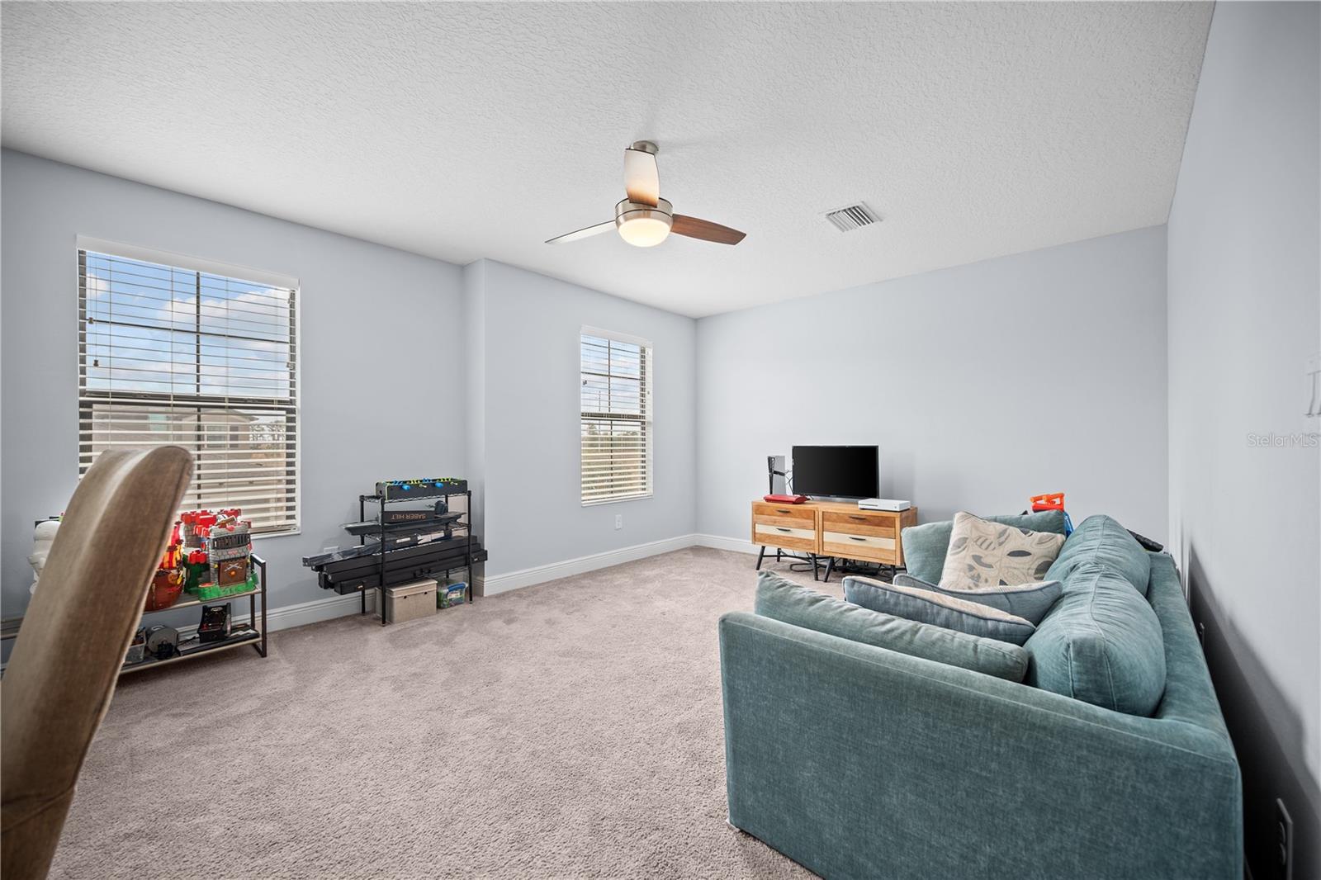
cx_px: 660
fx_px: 514
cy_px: 440
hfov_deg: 104.3
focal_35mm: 14
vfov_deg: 81.2
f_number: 4
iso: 100
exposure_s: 1/6
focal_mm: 14
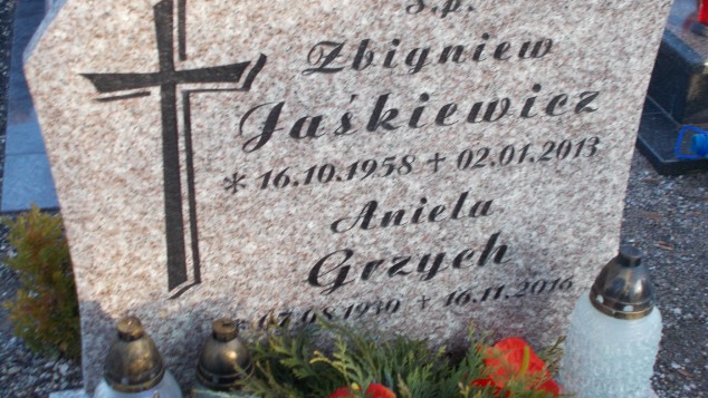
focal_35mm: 55
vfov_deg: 21.8
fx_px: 1033
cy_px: 149
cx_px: 356
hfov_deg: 37.8
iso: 80
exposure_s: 1/50
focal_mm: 9
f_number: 4.5
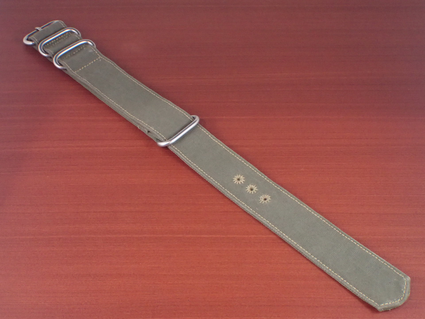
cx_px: 212
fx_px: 749
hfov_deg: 31.7
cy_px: 160
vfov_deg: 24.0
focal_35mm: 61
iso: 1000
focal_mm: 11.01
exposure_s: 1/60
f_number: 5
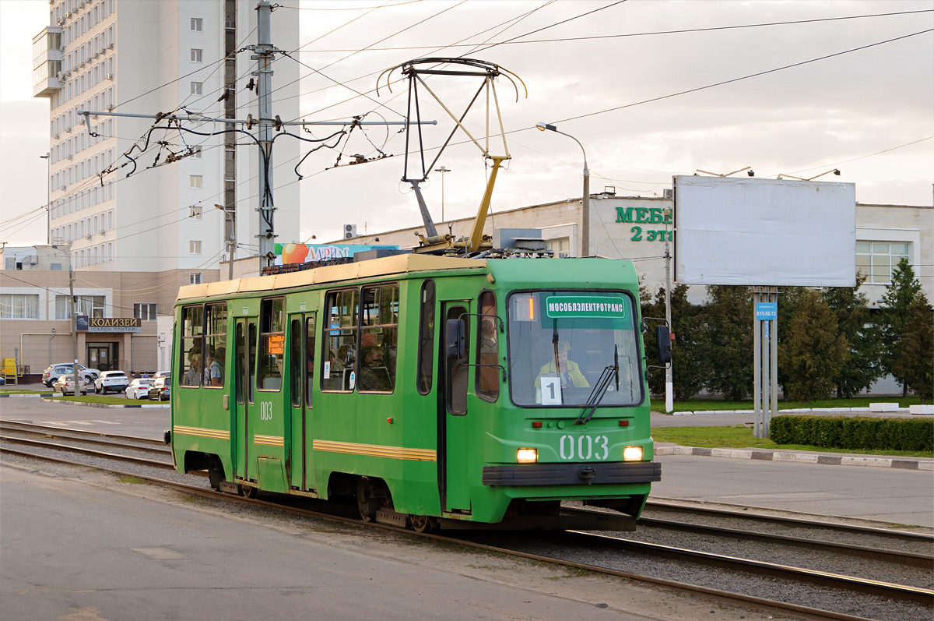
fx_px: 2021
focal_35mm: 78
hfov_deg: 26.0
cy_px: 310
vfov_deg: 17.4
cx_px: 467
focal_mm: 52
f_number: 5
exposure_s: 1/160
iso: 500
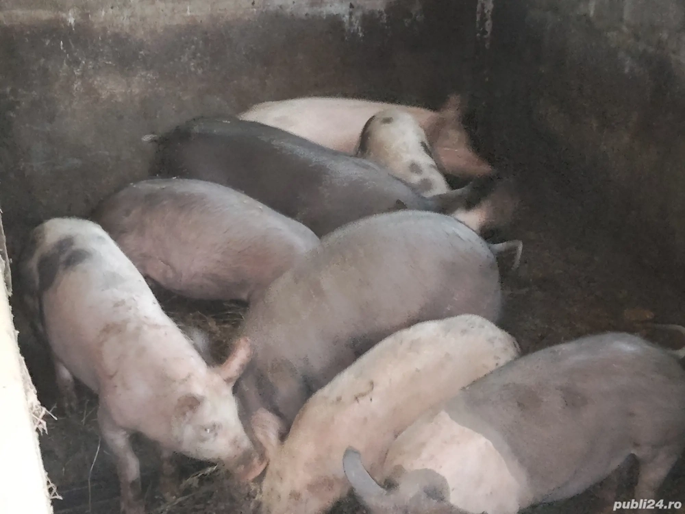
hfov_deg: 38.2
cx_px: 342
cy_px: 257
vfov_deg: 29.1
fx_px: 989
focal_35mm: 50
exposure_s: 1/16.7
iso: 2774
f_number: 1.8
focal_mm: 4.15
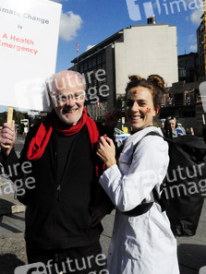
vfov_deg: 52.6
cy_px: 137
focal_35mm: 35
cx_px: 89
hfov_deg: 40.6
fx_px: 278
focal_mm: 18
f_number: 22
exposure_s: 1/2500
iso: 3200
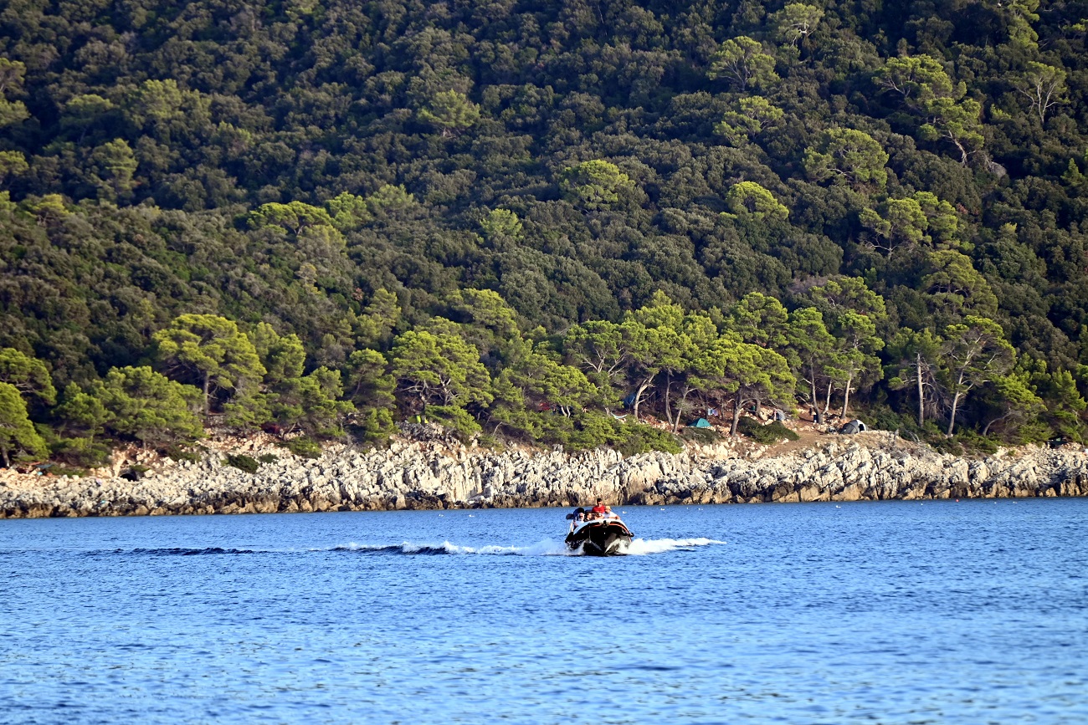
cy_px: 362
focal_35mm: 300
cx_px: 544
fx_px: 9067
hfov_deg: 6.9
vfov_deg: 4.6
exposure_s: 1/500
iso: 450
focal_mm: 300
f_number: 5.6
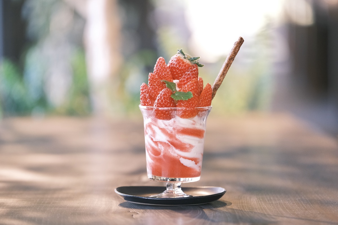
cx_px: 169
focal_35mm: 210
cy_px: 112
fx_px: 1972
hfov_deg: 9.8
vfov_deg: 6.5
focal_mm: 140
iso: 1600
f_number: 2.8
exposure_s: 1/200
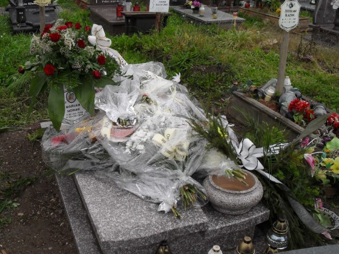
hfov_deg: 46.7
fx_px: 392
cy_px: 120
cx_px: 151
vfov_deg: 35.9
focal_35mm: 40
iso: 100
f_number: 3.2
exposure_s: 1/250
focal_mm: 6.3
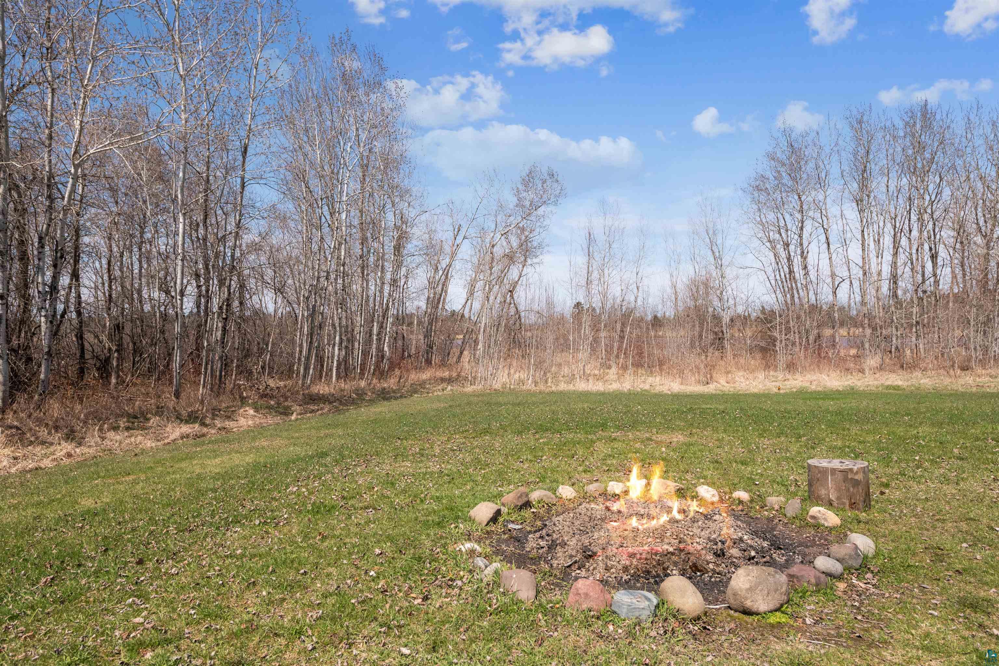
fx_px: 666
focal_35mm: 24
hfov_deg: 73.8
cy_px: 333
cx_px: 500
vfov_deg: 53.1
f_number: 8
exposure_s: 1/1600
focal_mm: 24
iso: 400
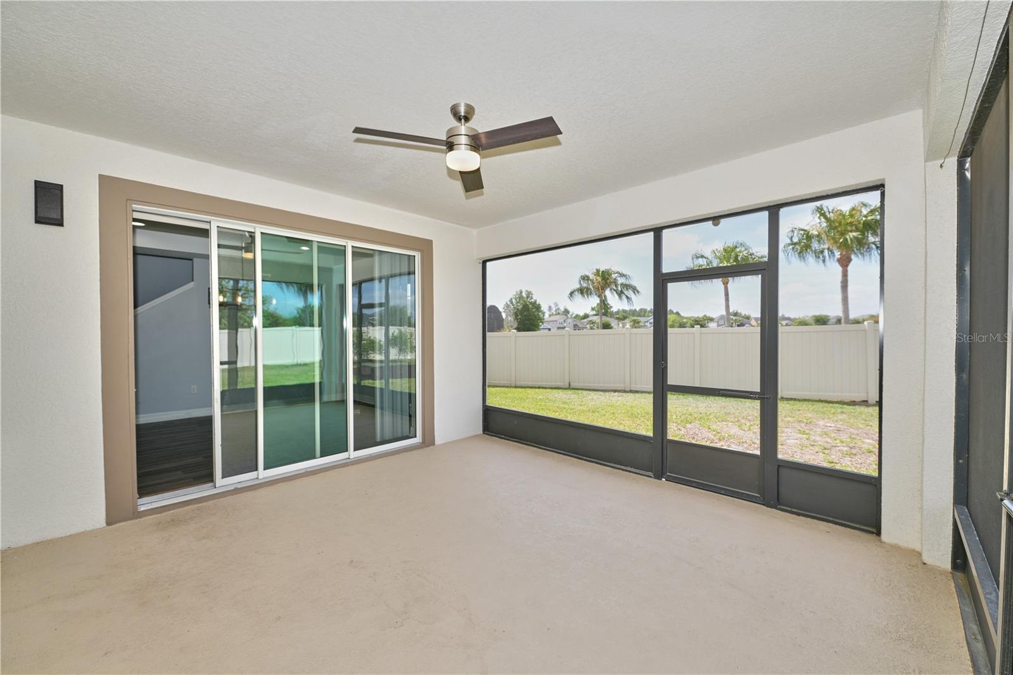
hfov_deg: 104.3
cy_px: 338
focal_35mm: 14
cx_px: 506
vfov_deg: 81.2
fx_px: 394
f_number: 4
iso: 100
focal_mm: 14
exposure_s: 1/200
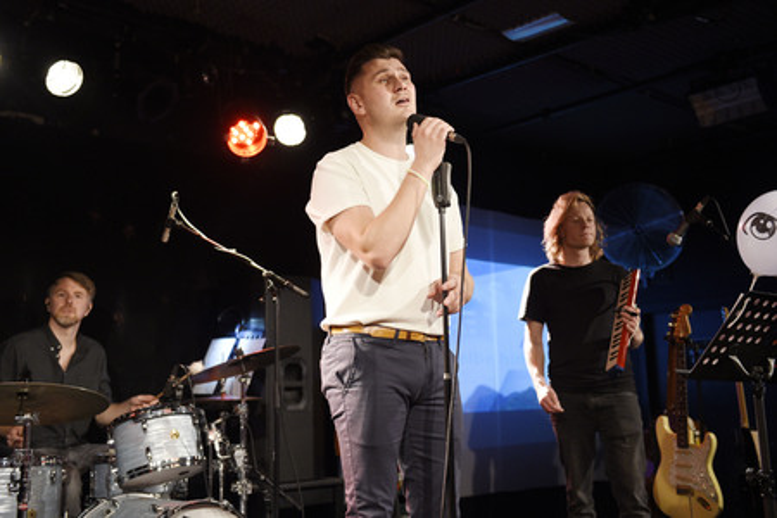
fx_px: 863
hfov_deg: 48.5
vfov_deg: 33.4
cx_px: 388
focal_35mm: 40
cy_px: 259
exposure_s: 1/160
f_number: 2.8
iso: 2000
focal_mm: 40
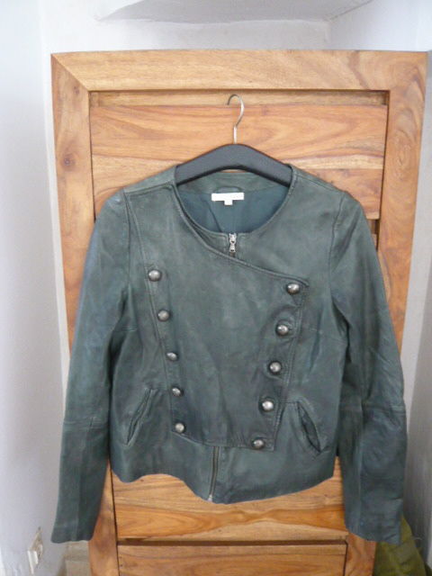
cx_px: 216
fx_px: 466
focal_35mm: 28
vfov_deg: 63.4
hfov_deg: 49.7
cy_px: 288
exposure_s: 1/13
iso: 400
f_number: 2.8
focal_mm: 4.6
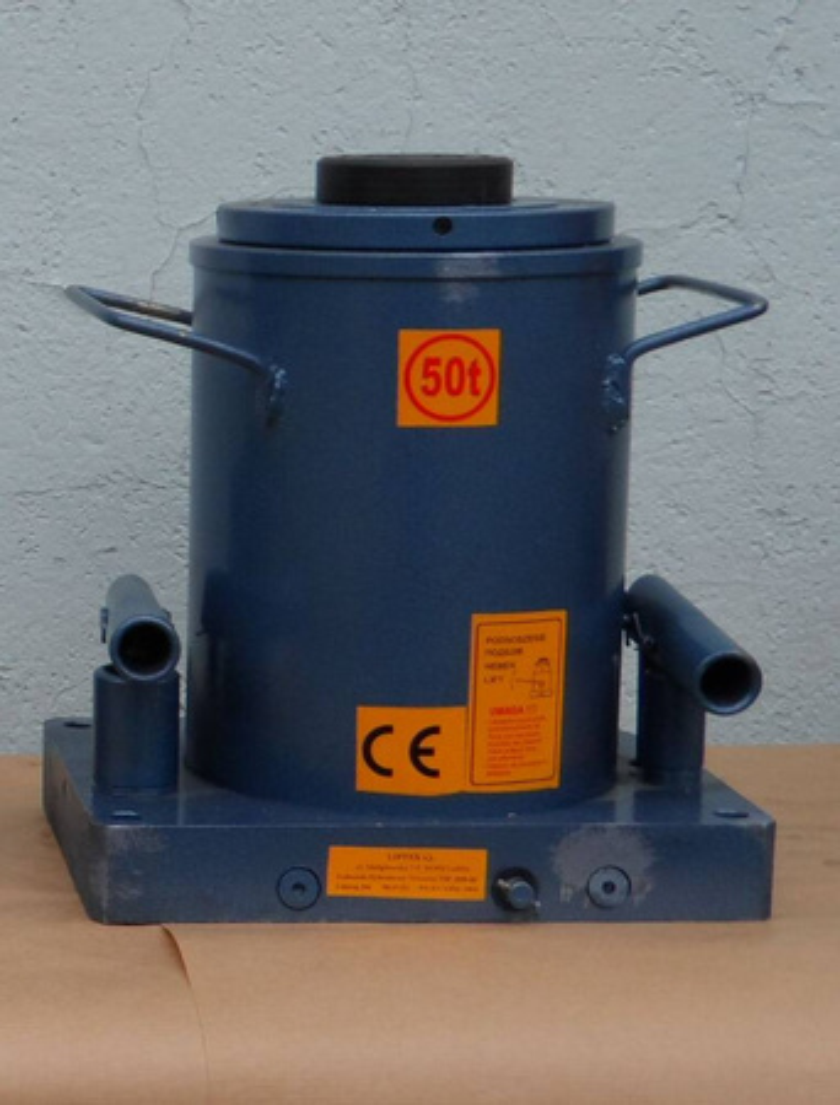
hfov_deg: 35.4
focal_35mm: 41
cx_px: 420
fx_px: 1315
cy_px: 552
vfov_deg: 45.6
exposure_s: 1/350
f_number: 3.7
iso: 80
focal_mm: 6.8
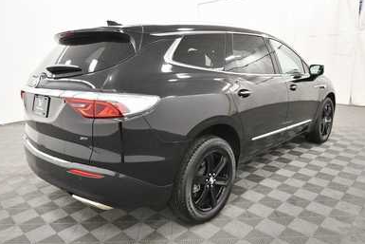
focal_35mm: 26
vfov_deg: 49.6
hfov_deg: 69.4
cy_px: 123
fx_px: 264
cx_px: 180
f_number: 5.3
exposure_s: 1/125
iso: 2200
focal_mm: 17
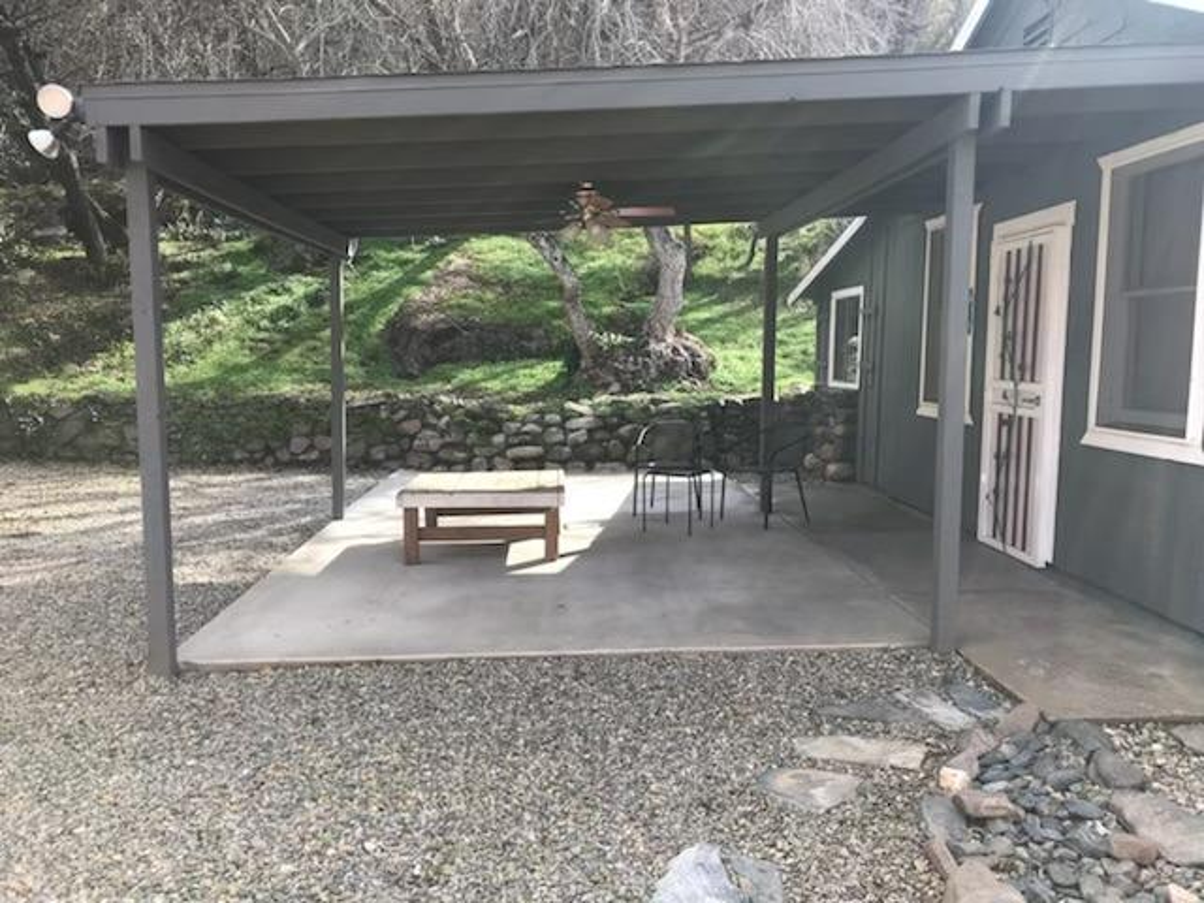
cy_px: 452
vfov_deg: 49.7
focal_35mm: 28
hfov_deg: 63.4
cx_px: 602
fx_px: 974
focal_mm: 3.99
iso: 20
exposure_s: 1/720
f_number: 1.8
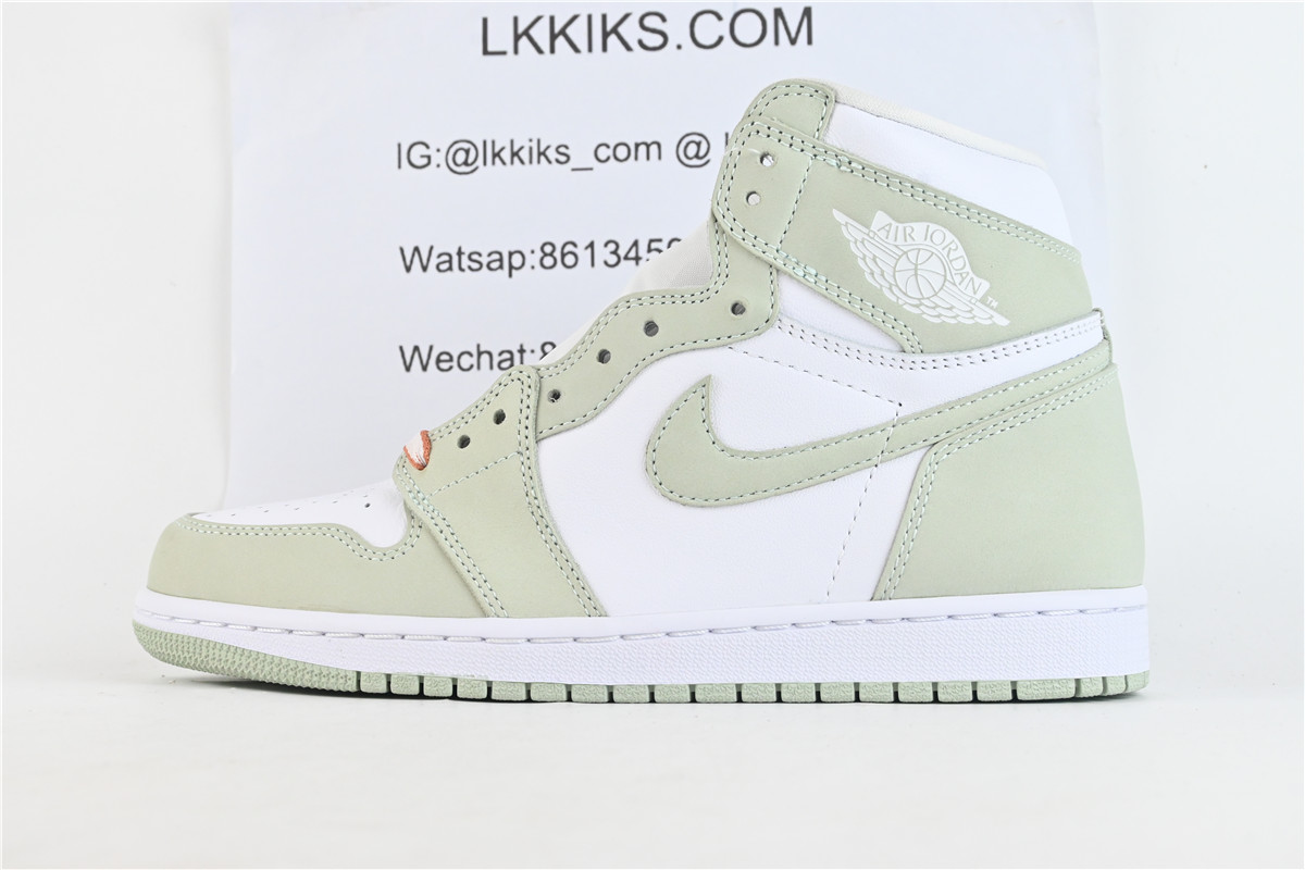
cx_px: 652
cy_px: 435
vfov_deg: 25.8
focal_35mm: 52
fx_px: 1903
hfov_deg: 37.9
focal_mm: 35
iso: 1000
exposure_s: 1/80
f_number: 10
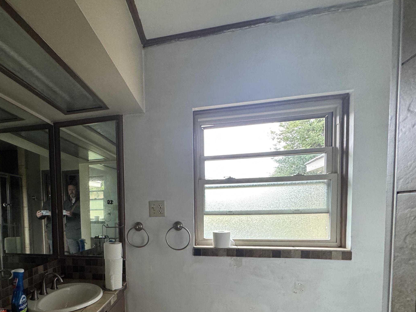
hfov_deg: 76.5
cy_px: 226
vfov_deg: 60.7
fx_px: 252
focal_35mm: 21
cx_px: 138
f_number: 2.2
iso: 640
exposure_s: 1/60
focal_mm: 2.22
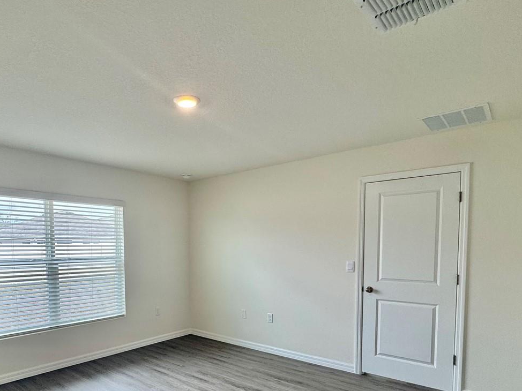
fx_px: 347
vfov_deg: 57.3
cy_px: 267
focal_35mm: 23
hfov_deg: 73.1
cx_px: 208
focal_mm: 2.22
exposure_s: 1/120
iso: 64
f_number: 2.2
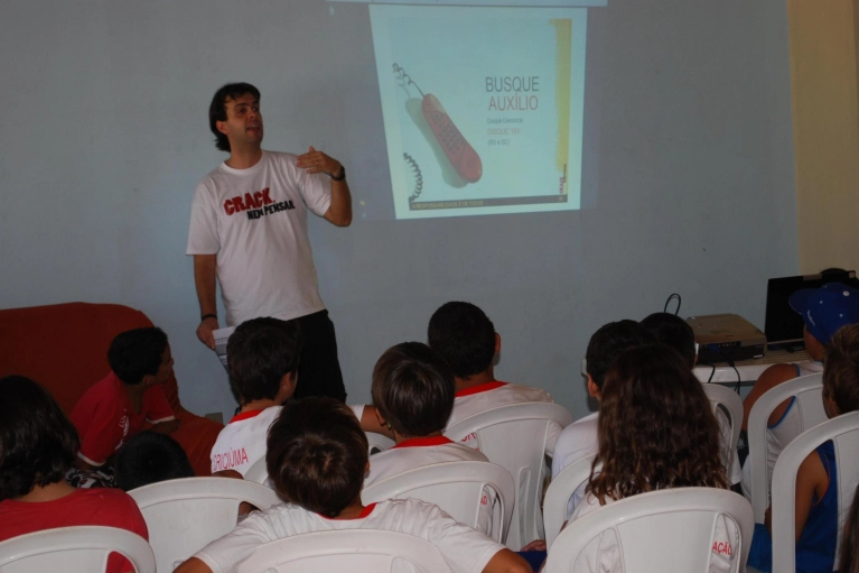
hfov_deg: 24.6
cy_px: 286
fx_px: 1968
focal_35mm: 82
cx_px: 430
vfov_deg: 16.5
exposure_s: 1/60
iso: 250
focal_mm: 55
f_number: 5.6
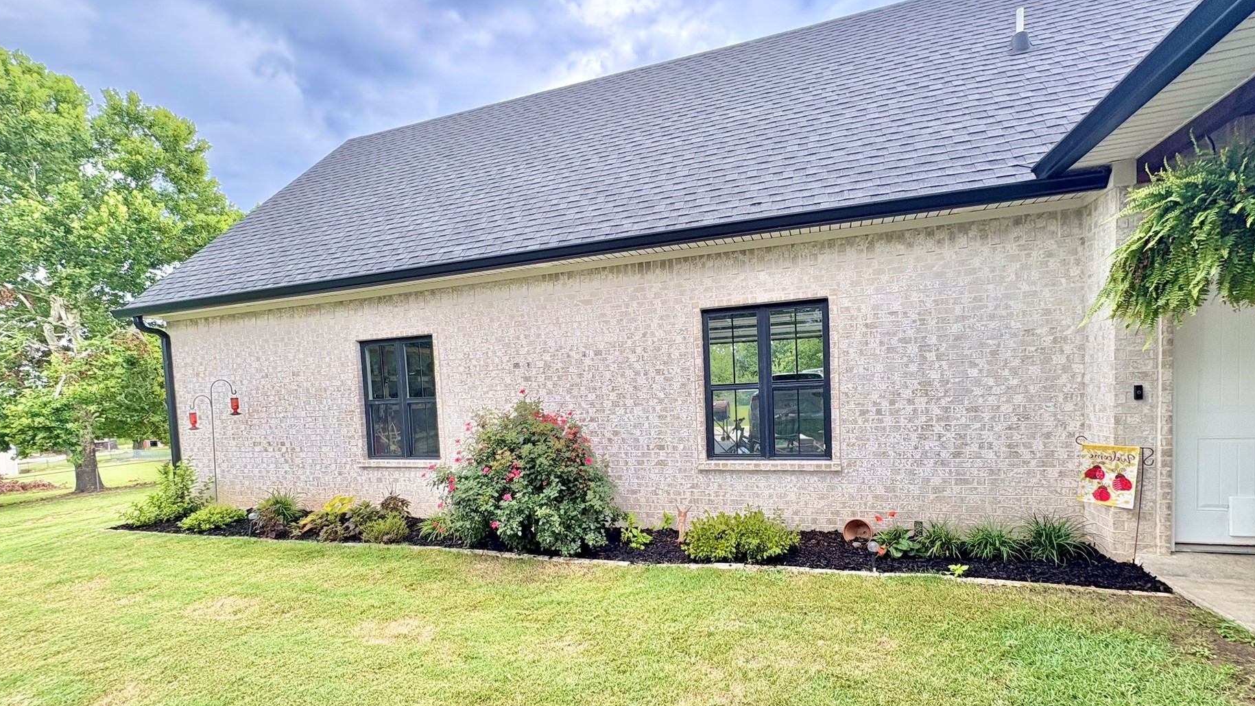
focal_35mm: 16
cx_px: 648
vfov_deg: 66.6
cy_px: 415
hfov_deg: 99.3
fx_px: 533
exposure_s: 1/145
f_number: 2.2
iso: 40
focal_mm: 2.22
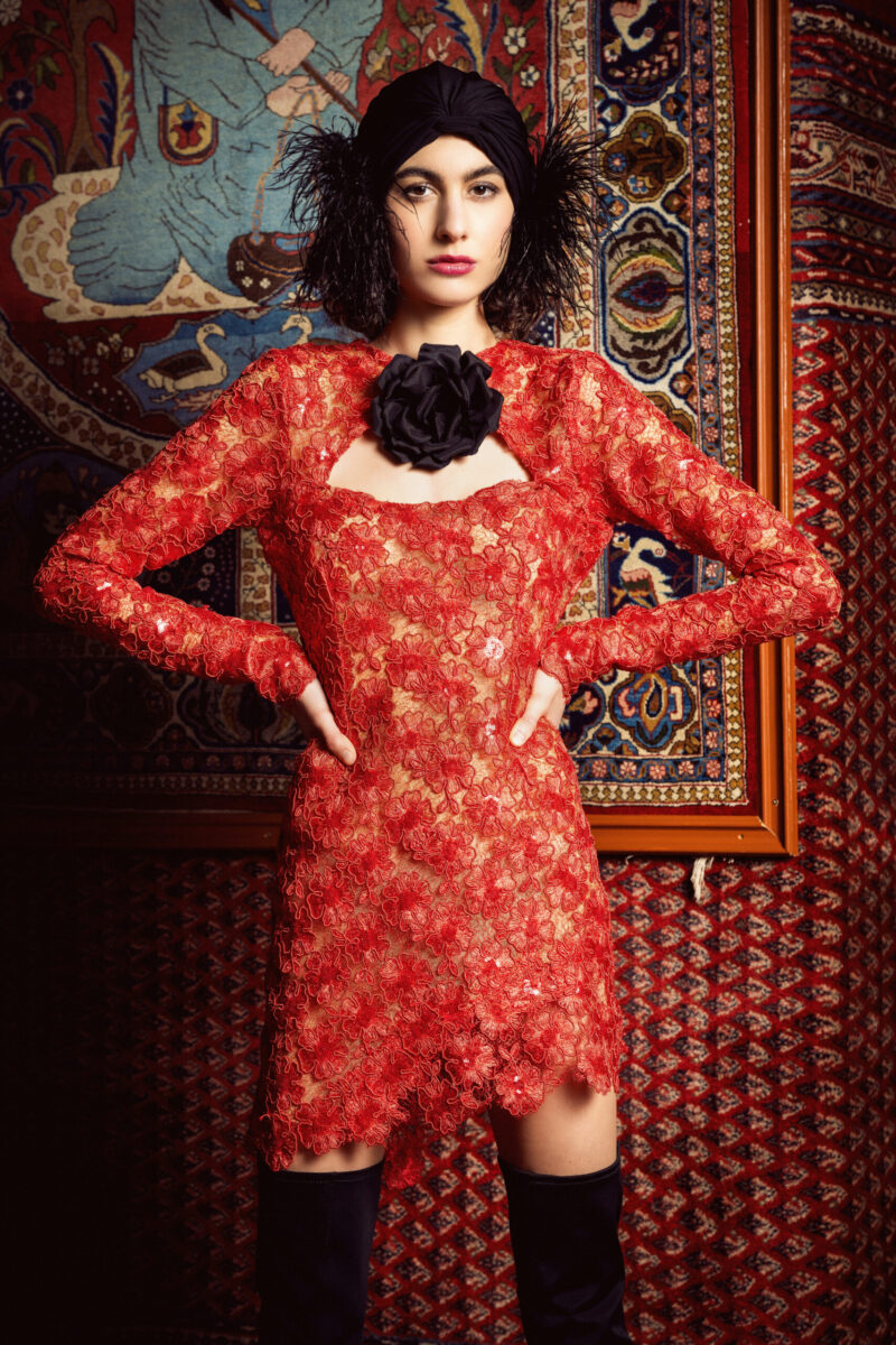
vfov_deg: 25.4
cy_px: 672
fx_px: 2986
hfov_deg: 17.1
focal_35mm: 80
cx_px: 448
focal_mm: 80
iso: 200
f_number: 5.6
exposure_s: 1/125
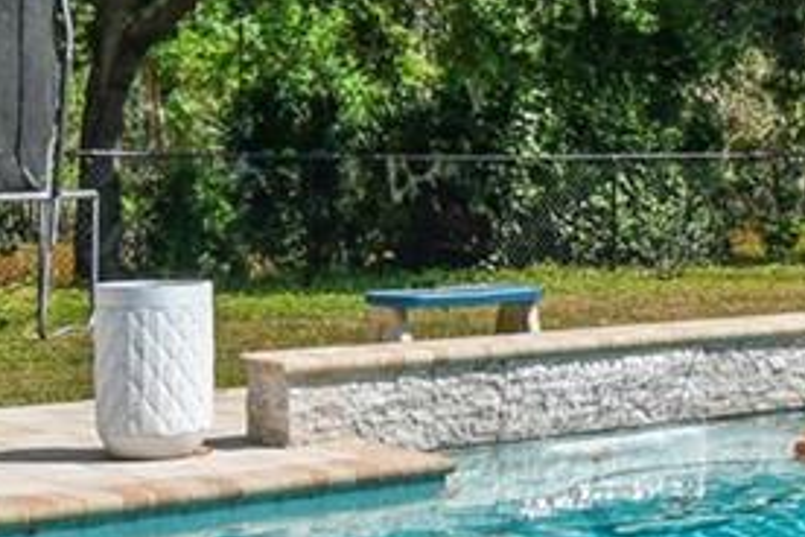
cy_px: 23
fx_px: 1945
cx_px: 1056
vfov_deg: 15.5
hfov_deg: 21.1
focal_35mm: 87
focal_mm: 10
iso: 100
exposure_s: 1/250
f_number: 7.1
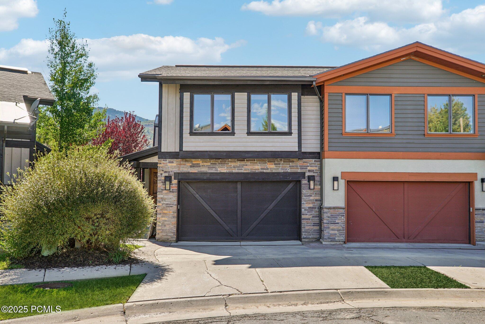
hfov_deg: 61.9
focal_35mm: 30
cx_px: 242
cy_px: 162
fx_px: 404
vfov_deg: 43.7
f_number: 8
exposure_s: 1/100
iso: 100
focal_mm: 30
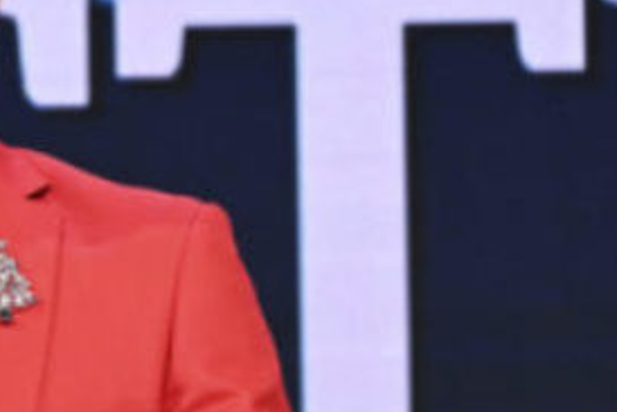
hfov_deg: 6.1
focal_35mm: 337
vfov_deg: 4.1
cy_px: 387
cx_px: -106
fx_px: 5779
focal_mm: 77
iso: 2000
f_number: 6.3
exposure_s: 1/200
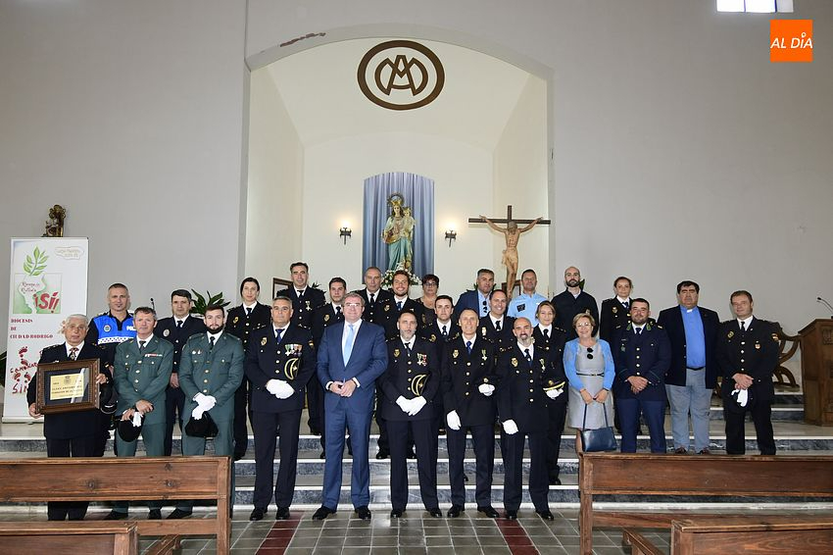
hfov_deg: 73.8
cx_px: 416
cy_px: 278
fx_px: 555
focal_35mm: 24
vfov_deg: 53.1
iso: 800
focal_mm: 16
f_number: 6.3
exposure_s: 1/40
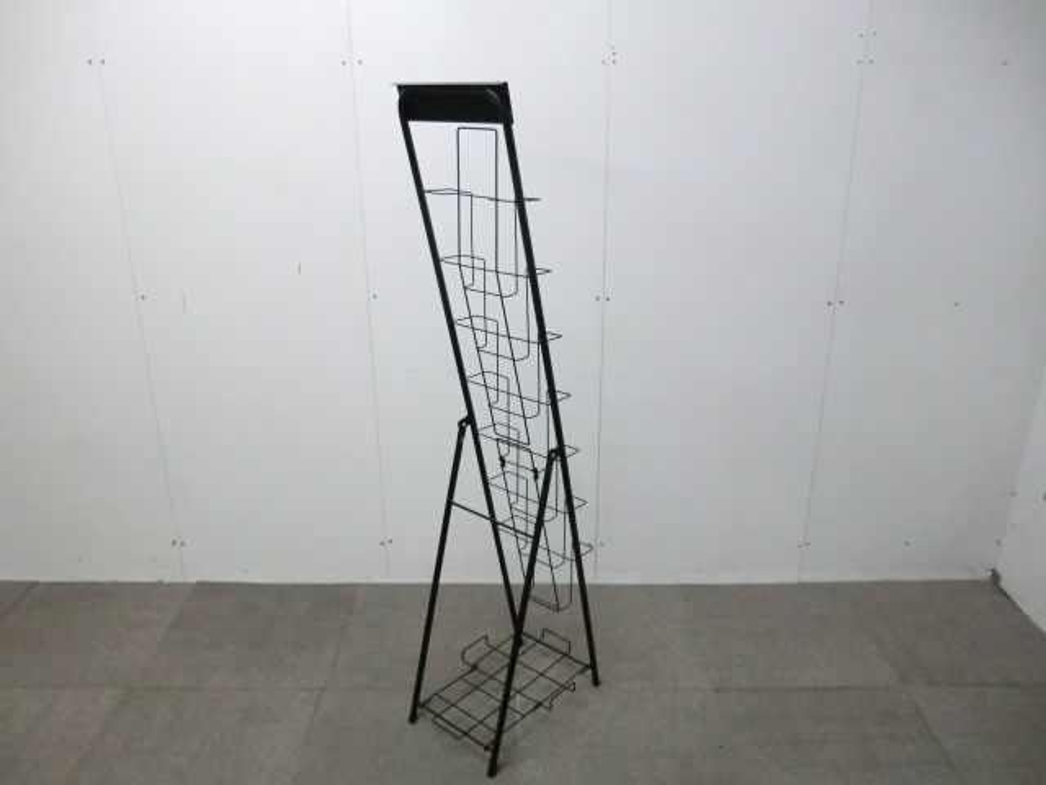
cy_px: 392
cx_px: 523
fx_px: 816
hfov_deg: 65.3
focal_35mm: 27
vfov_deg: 51.4
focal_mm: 4.9
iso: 500
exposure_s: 1/60
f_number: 3.2
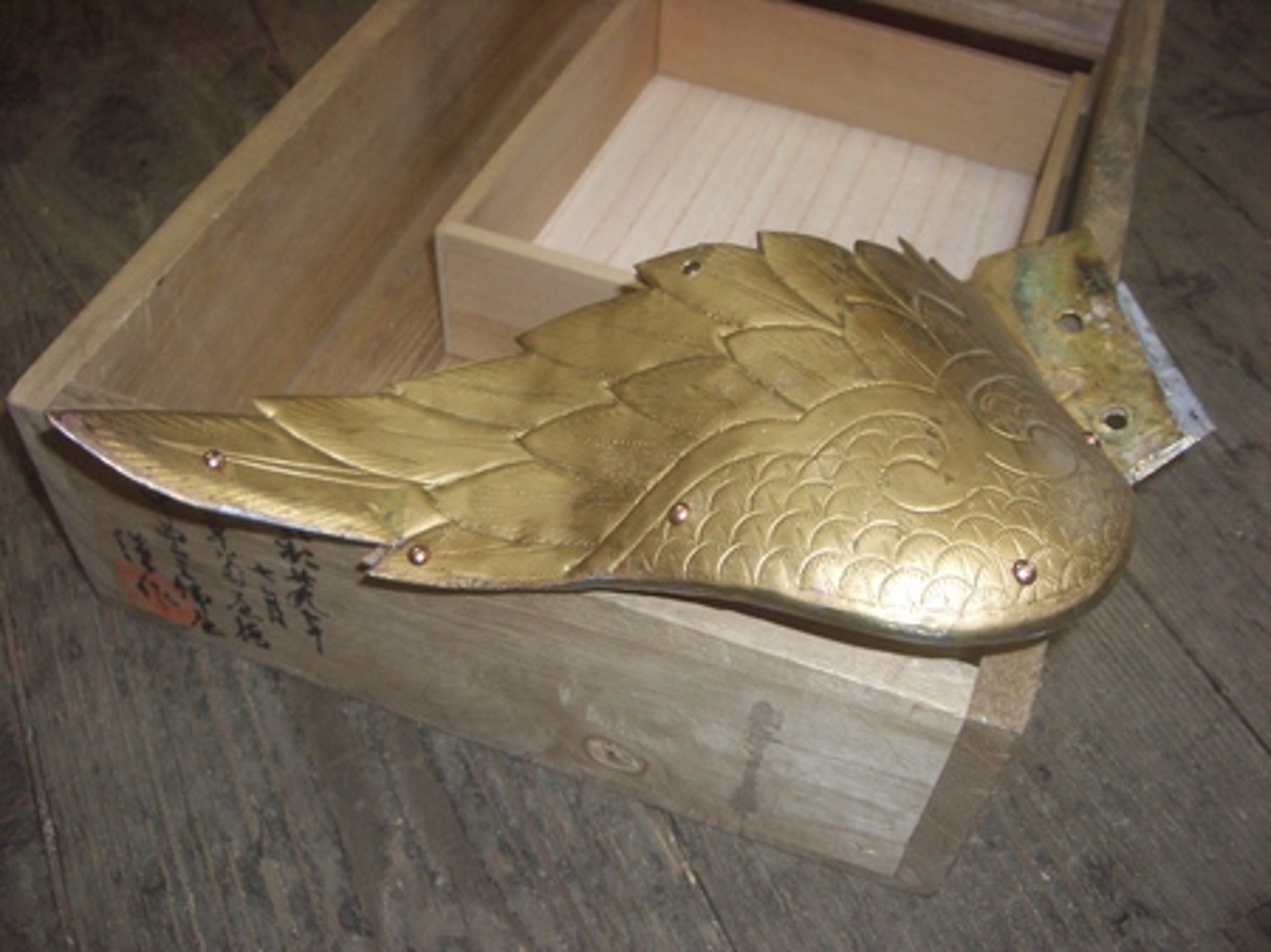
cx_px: 636
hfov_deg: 52.7
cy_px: 476
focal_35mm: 35
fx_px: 1284
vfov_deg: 40.7
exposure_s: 1/60
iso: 200
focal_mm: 5.8
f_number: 2.6
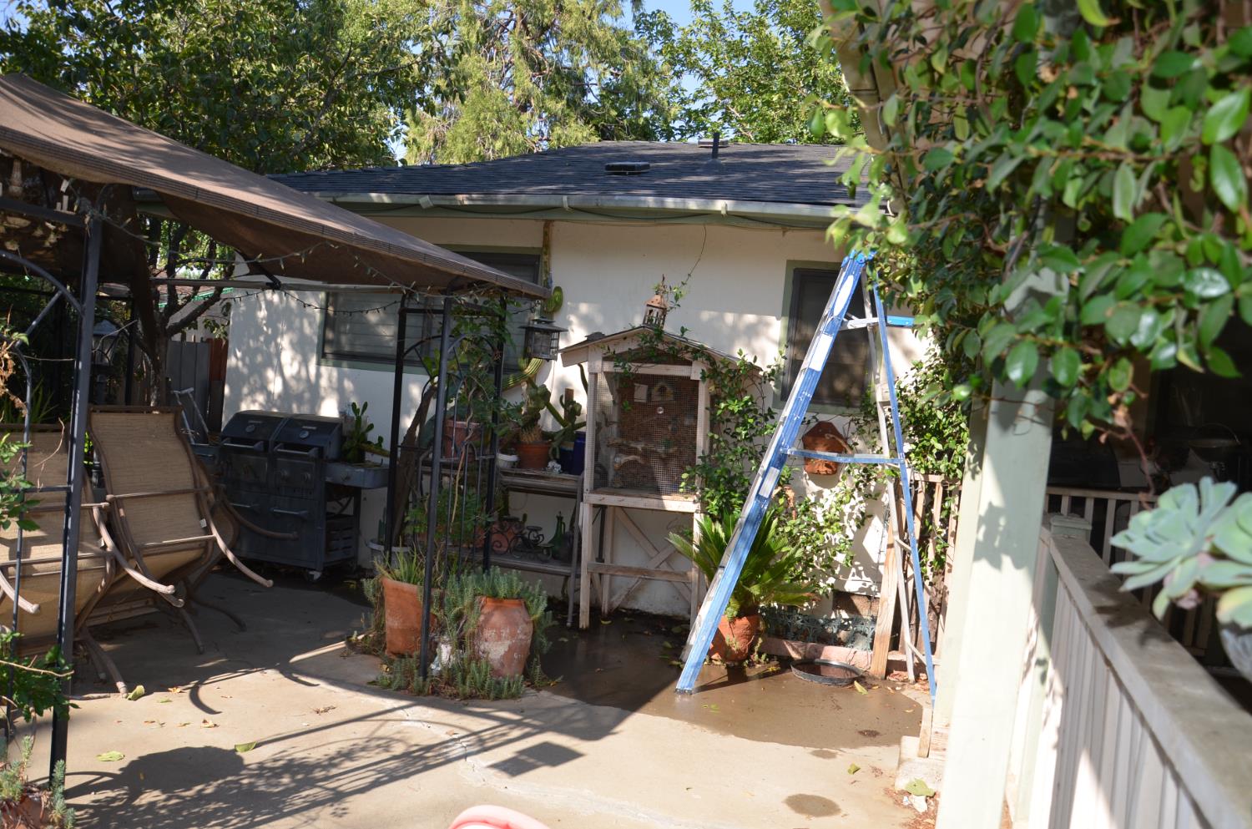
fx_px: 937
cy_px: 414
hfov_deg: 67.5
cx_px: 626
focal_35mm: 27
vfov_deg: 47.7
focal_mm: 18
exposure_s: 1/250
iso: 100
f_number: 5.6
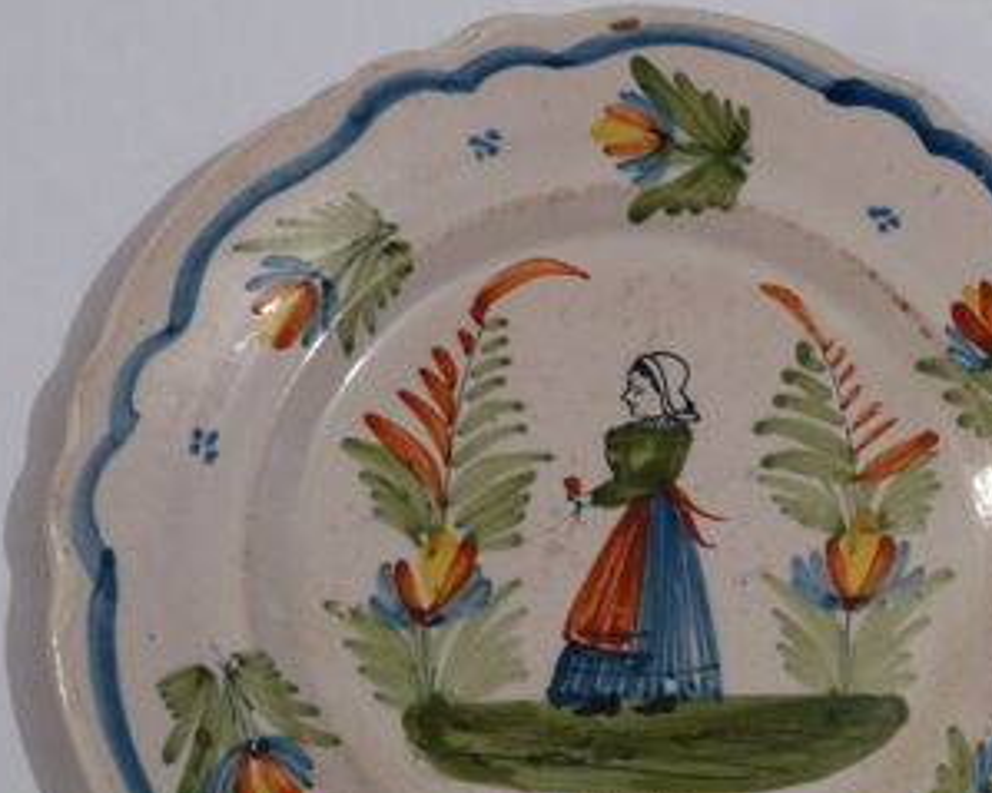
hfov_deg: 27.4
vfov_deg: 22.1
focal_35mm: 69
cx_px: 644
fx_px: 2025
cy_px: 538
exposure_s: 1/13
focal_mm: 7.8
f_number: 3.2
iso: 400
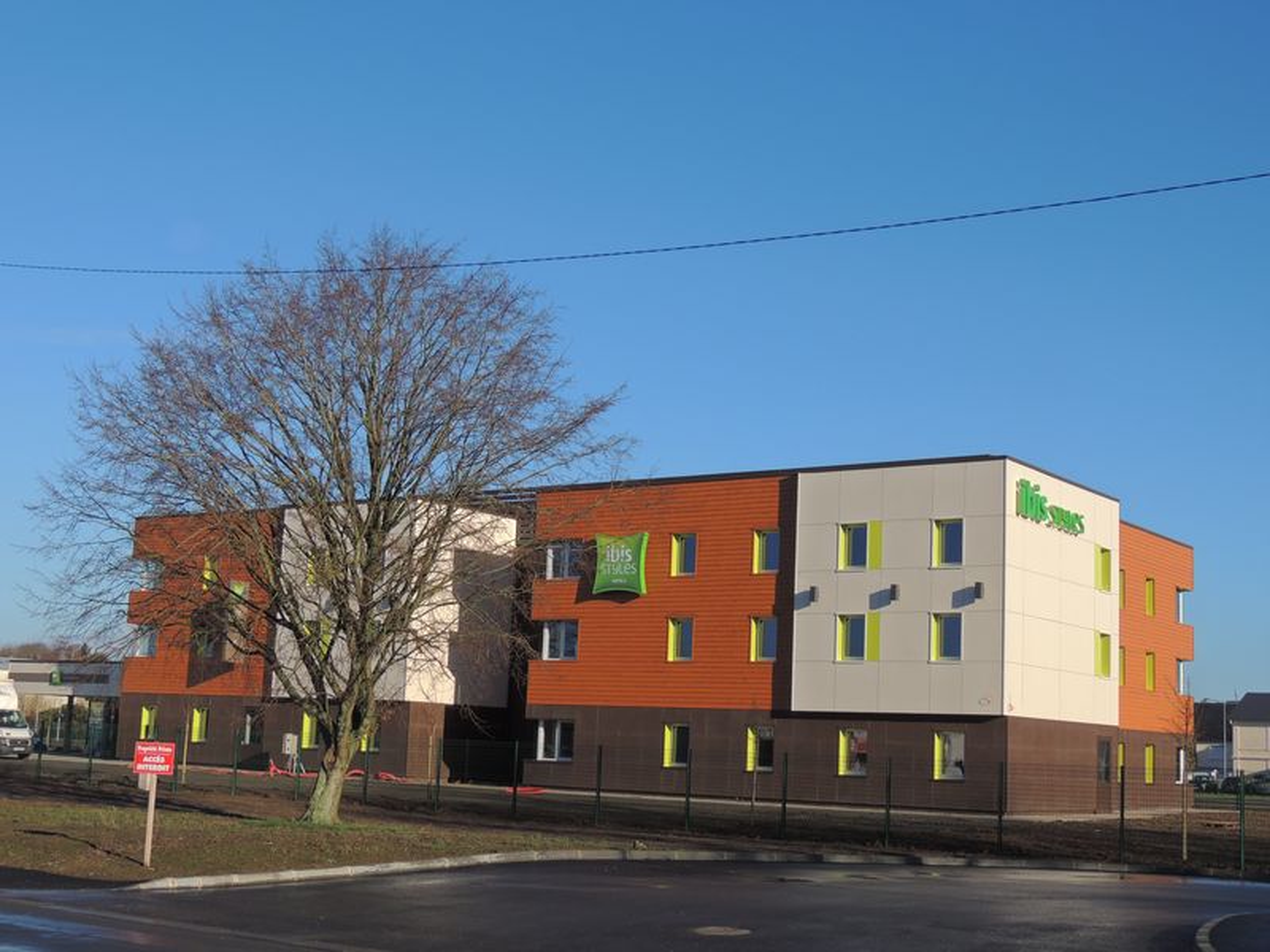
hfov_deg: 40.4
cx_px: 635
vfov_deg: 30.9
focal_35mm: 47
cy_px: 476
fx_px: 1724
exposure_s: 1/1250
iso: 100
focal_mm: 8.3
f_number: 3.5
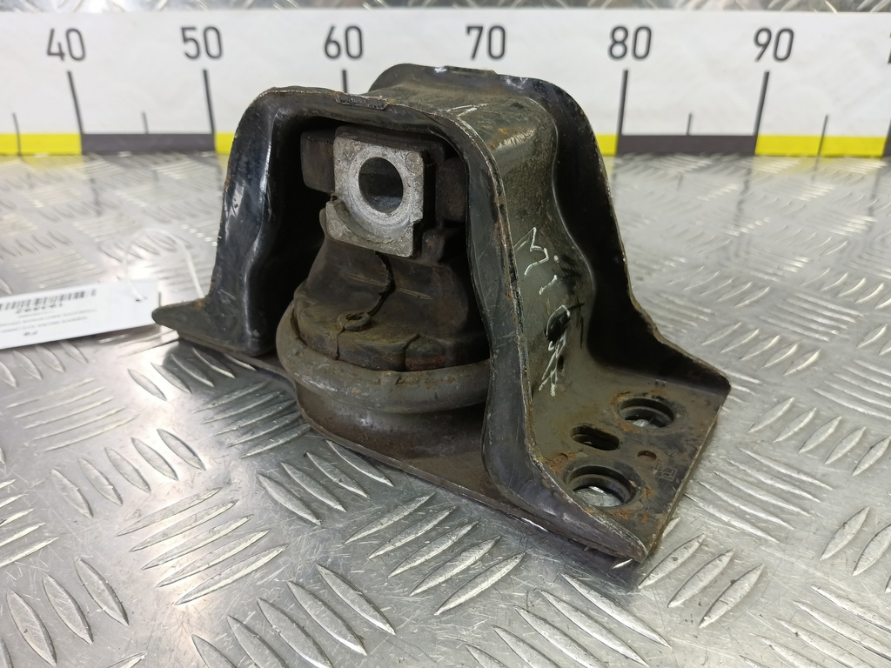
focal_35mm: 23
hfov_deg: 73.9
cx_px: 446
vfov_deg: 58.9
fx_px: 592
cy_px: 334
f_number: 1.6
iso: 189
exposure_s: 1/50
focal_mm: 4.11
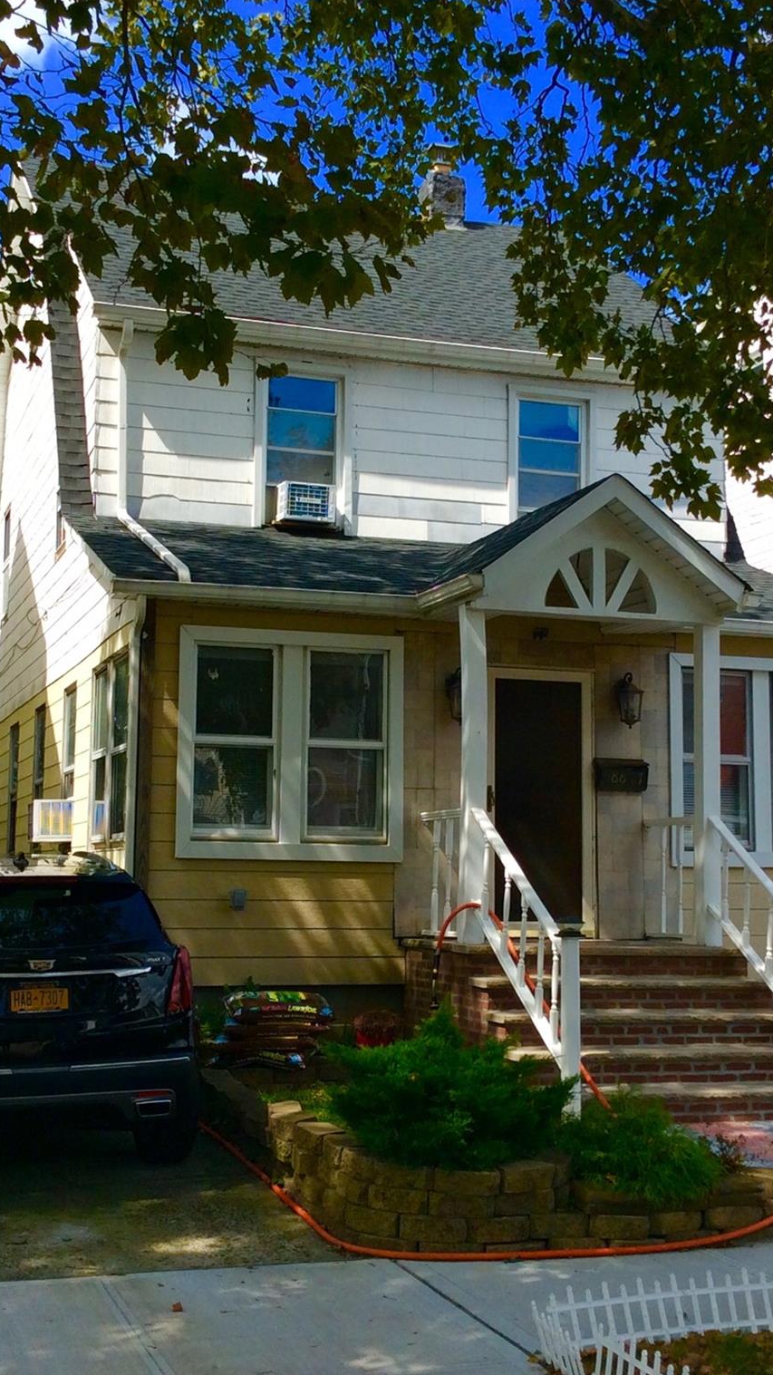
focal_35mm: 47
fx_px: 1713
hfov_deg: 25.4
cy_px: 690
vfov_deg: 43.7
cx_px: 372
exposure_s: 1/880
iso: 32
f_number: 2.4
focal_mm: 3.3
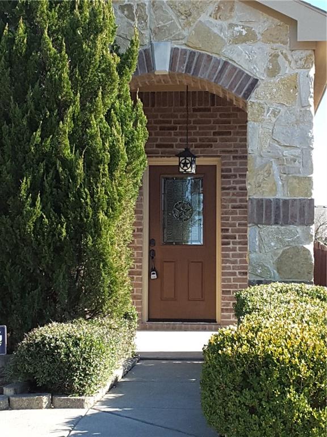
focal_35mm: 31
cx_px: 164
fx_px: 390
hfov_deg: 45.4
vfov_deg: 58.4
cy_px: 218
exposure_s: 1/383
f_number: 1.9
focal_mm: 2.9
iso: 40
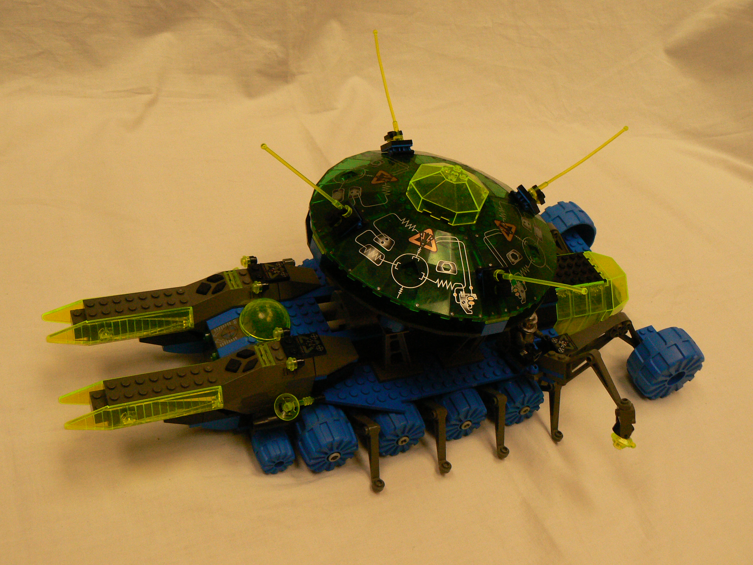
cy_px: 282
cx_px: 376
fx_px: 783
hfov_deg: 51.4
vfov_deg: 39.7
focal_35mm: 36
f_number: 5
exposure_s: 1/100
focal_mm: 6
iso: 200
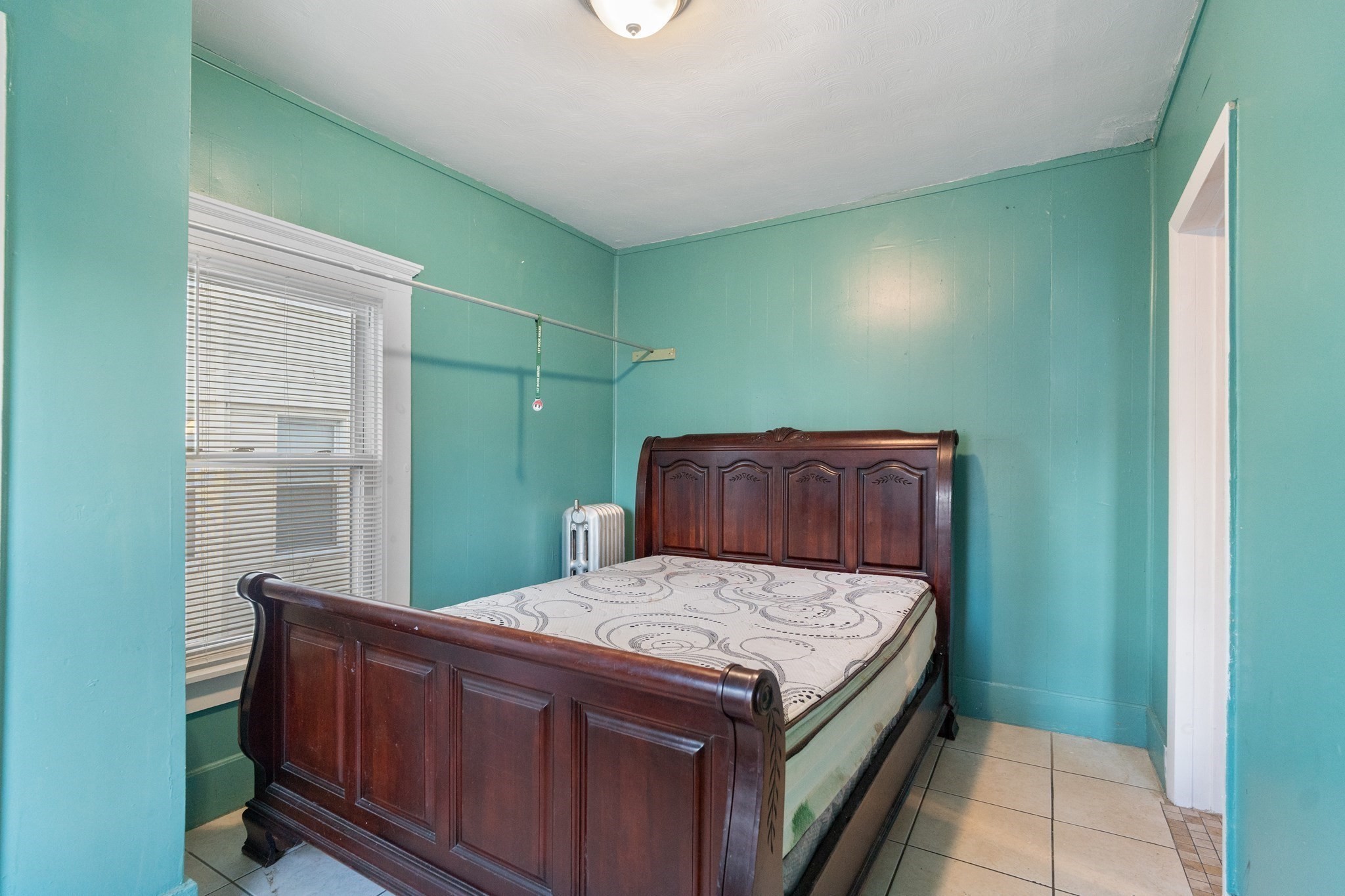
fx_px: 598
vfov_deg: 73.7
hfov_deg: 96.7
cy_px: 448
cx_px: 672
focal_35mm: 16
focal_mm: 16
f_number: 4
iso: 3200
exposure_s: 1/60
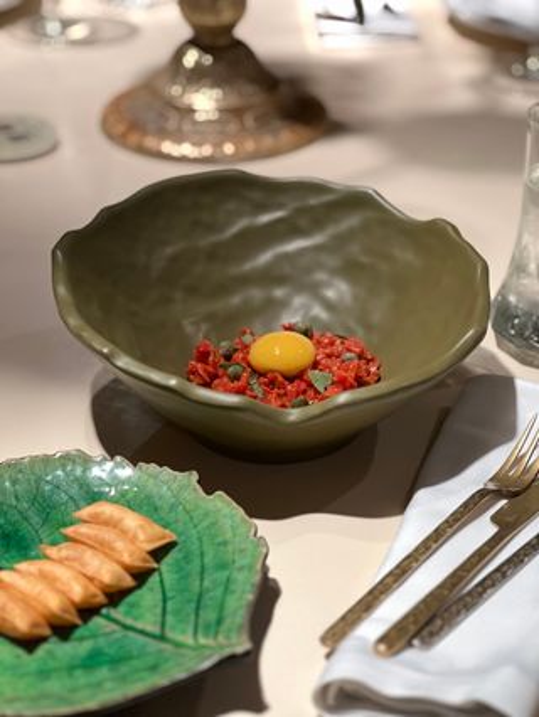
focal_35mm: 77
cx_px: 270
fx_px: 1597
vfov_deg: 25.3
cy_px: 358
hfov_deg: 19.2
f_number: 2.8
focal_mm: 9
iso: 500
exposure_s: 1/20
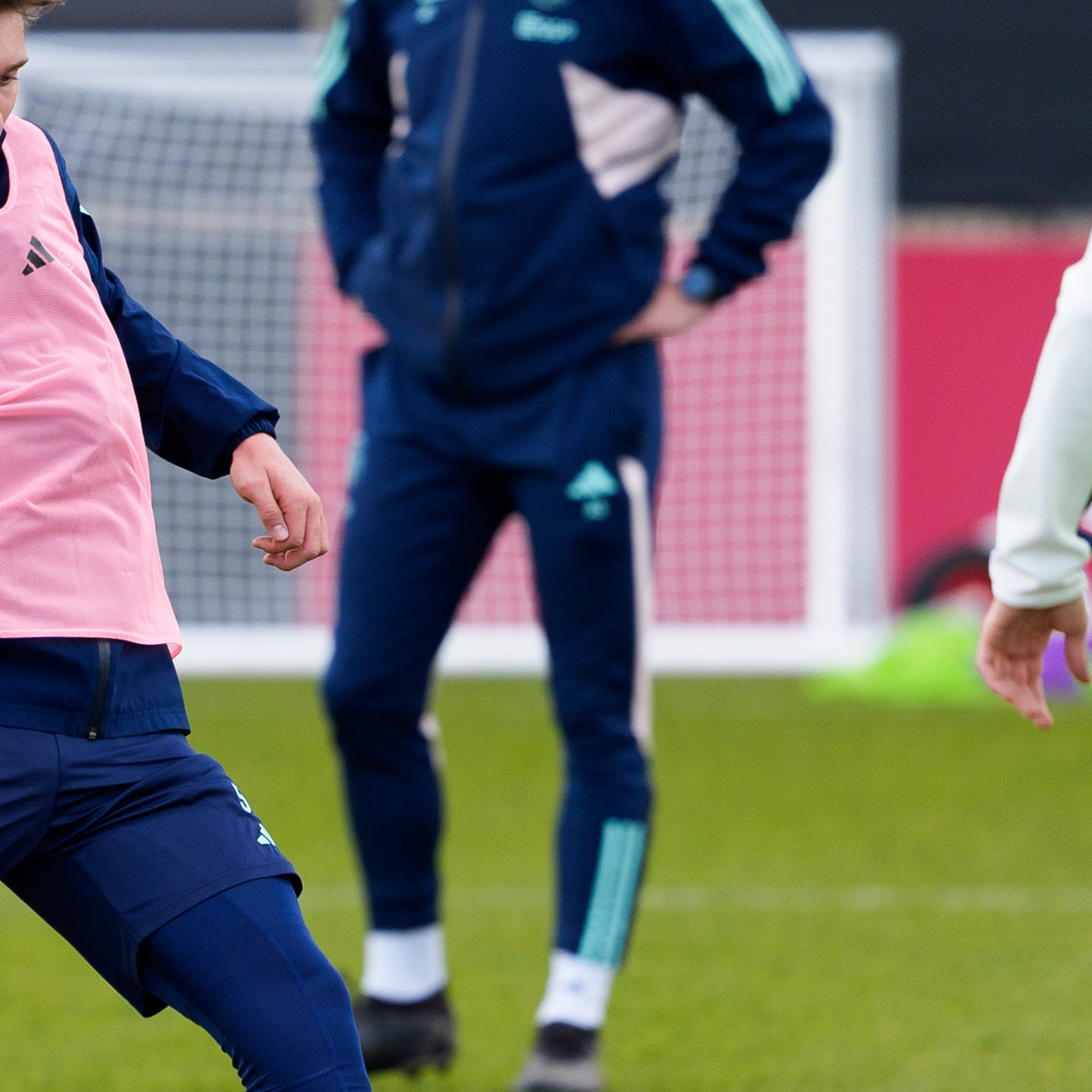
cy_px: 685
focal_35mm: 982
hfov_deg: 1.8
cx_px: -244
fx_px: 35048
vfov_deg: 1.8
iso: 320
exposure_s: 1/1600
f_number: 2.8
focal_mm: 300
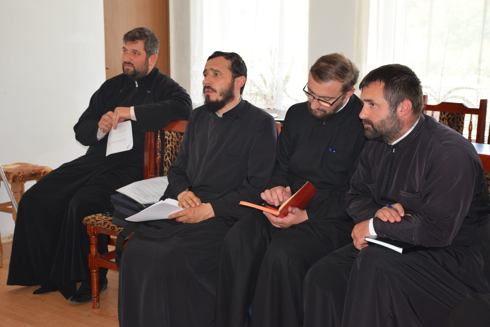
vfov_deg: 22.6
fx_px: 817
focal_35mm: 60
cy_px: 164
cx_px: 245
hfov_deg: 33.4
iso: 800
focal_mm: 40
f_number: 5
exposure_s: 1/100
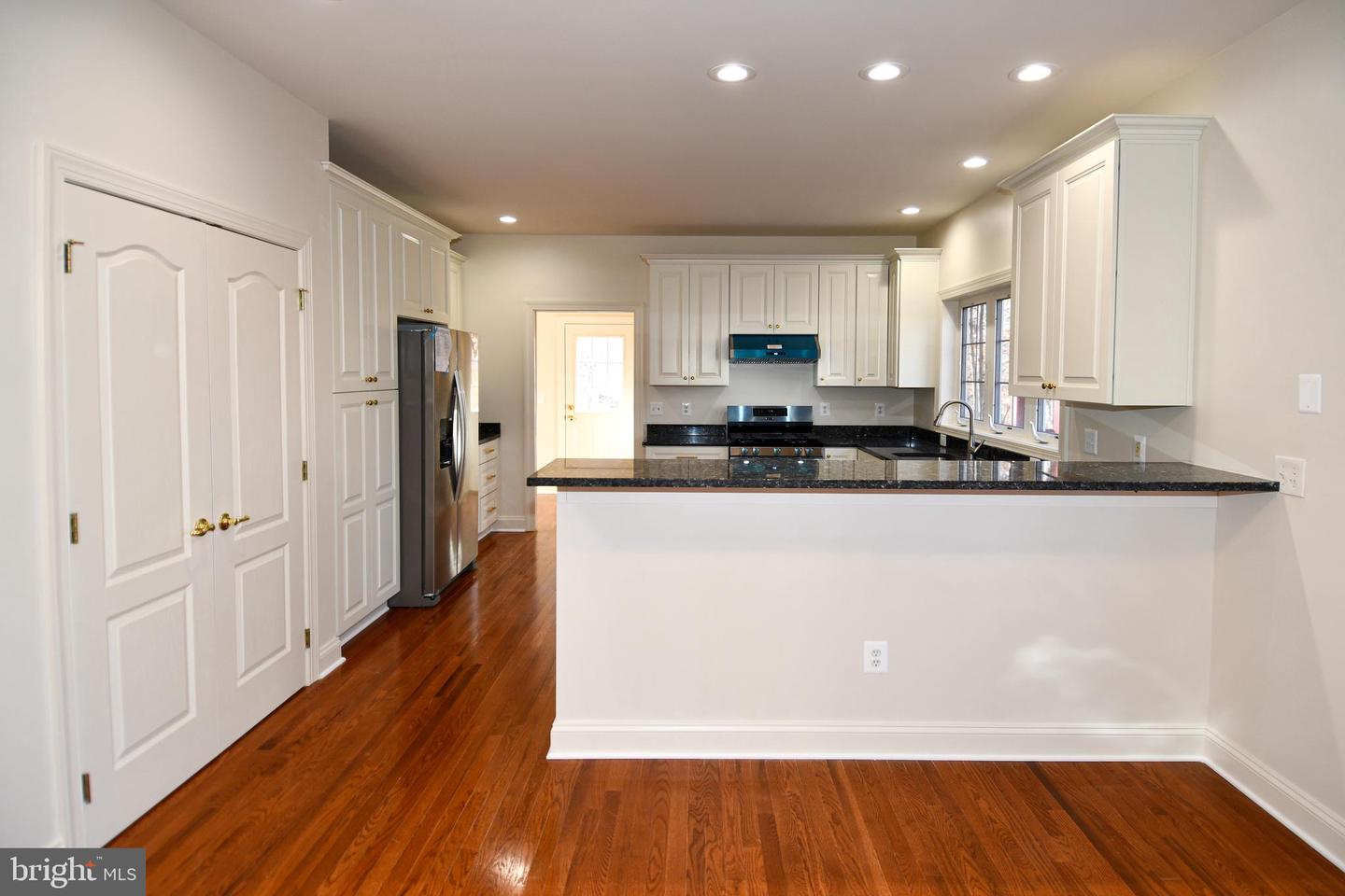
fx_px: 672
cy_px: 448
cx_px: 672
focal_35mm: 18
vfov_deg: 67.4
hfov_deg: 90.0
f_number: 4
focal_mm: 12
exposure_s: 1/60
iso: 200
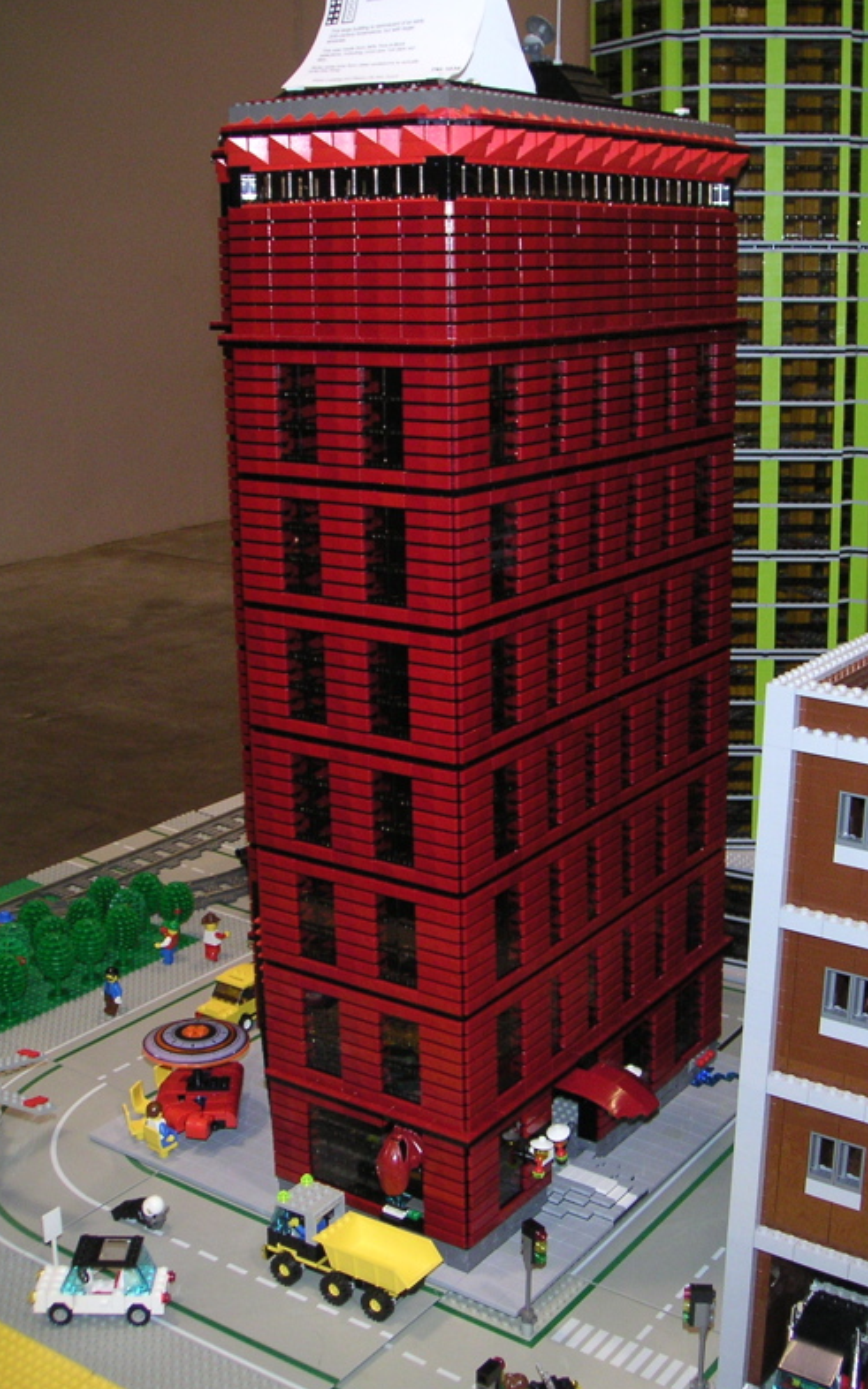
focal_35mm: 41
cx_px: 507
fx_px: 1552
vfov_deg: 48.2
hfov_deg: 31.2
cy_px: 705
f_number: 2.8
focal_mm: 6
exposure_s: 1/45
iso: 160
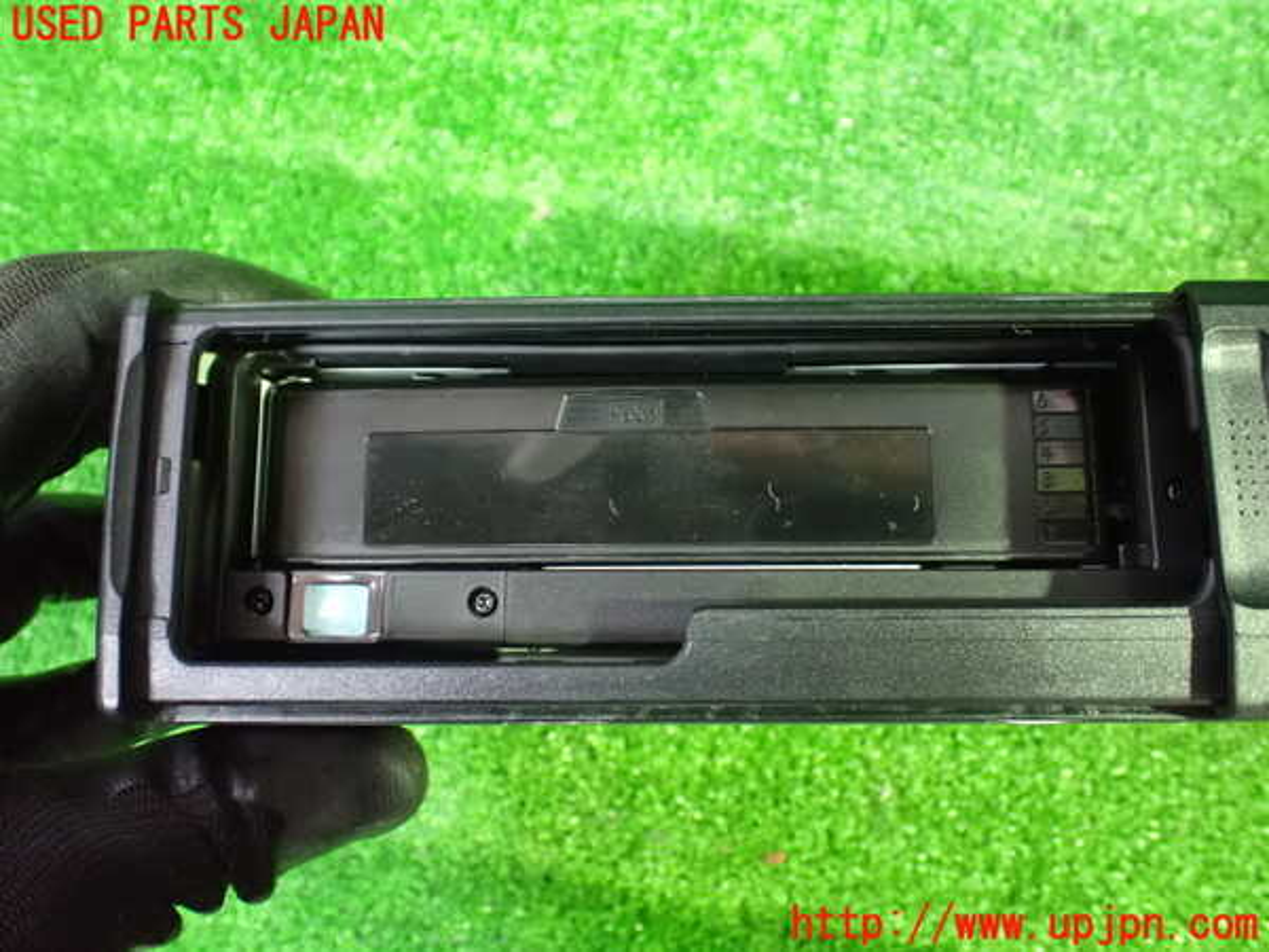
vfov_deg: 46.8
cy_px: 476
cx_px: 634
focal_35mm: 30
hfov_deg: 60.0
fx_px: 1100
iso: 1600
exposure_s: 1/30
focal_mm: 5.4
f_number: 2.3
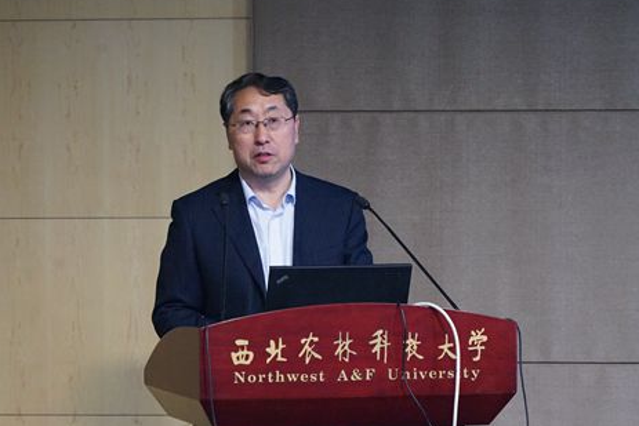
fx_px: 3036
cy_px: 255
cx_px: 324
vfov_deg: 8.0
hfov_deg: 12.0
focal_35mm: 171
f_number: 6.3
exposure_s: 1/60
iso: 6400
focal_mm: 132
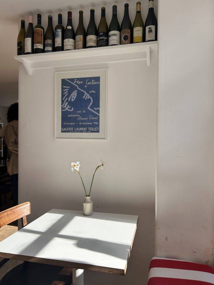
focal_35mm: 26
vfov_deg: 67.3
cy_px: 142
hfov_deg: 53.1
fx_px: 214
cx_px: 107
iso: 50
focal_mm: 5.7
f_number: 1.5
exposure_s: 1/1751
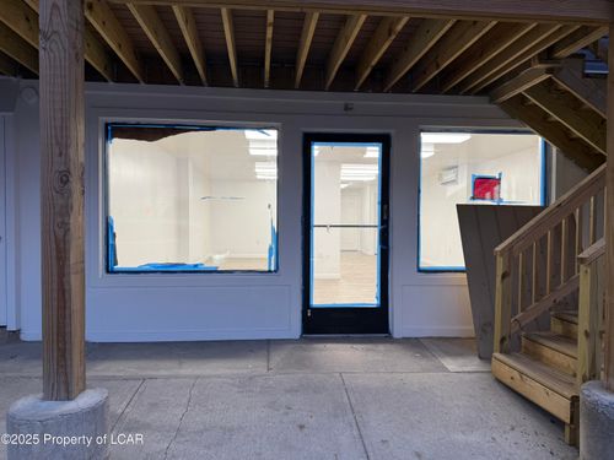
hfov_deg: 71.6
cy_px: 230
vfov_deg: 56.8
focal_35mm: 24
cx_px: 307
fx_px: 426
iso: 125
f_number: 1.78
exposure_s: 1/120
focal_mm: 6.76
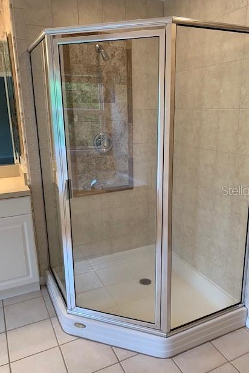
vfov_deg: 65.5
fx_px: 290
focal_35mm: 28
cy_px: 190
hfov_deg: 46.4
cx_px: 134
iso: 80
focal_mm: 4.25
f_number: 1.8
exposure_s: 1/60
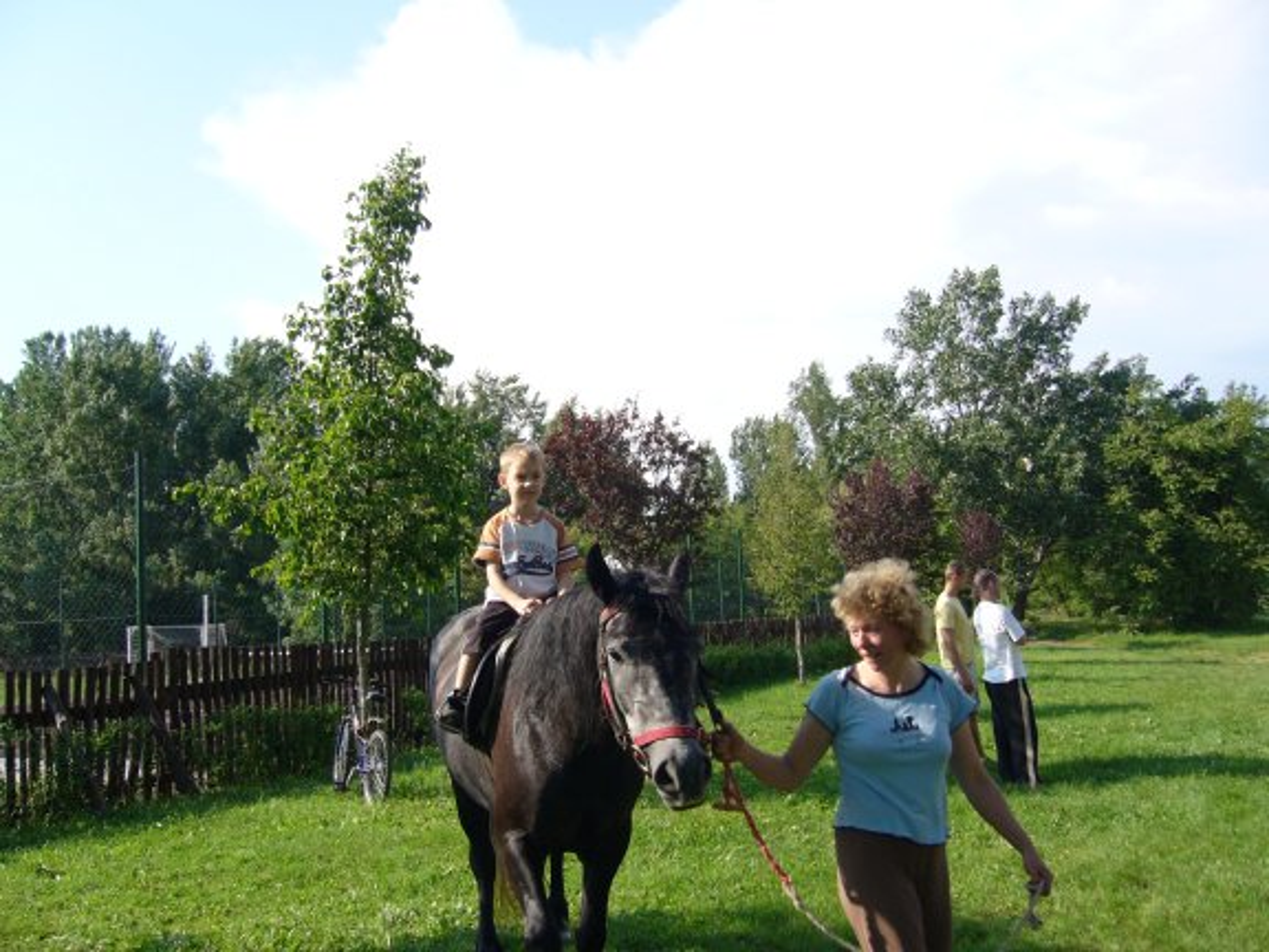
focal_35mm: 35
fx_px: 1283
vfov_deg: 40.7
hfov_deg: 52.6
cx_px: 634
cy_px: 476
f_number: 5.6
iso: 64
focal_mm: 5.8
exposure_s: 1/160
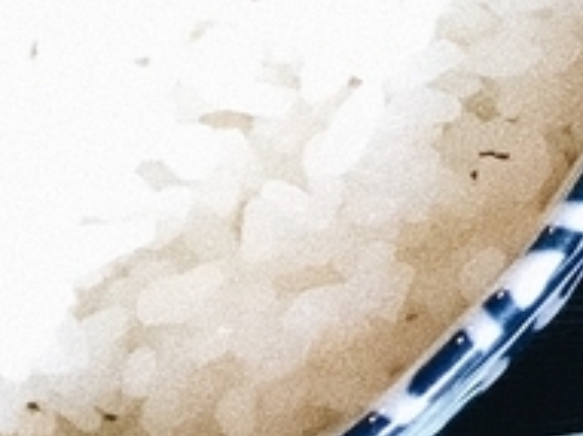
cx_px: 1780
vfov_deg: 8.2
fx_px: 2962
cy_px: -244
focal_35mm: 176
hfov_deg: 9.0
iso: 40
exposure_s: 1/20
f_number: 1.8
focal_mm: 3.99
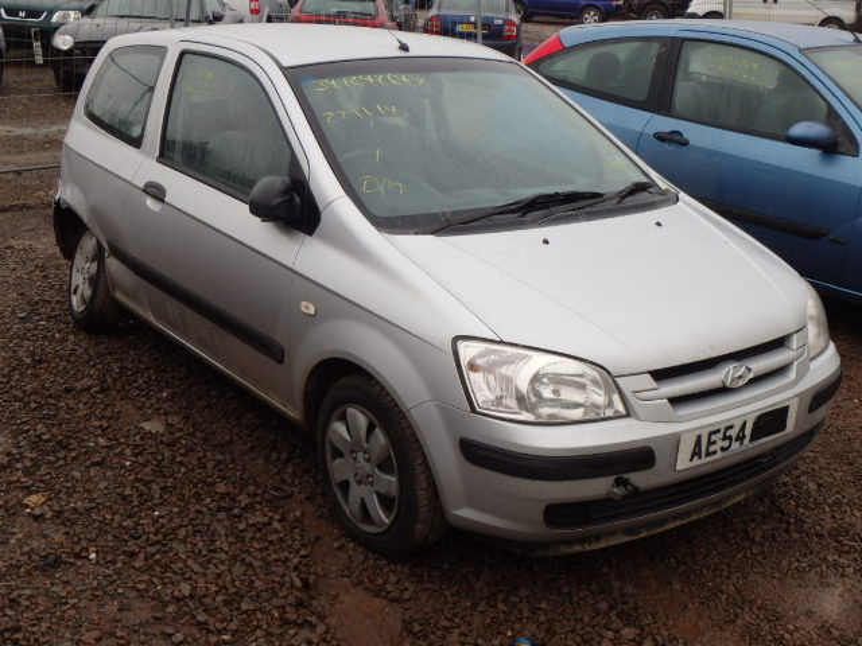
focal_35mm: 43
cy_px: 323
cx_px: 431
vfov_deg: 33.6
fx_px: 1071
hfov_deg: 43.9
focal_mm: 7.7
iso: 200
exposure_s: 1/40
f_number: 4.8
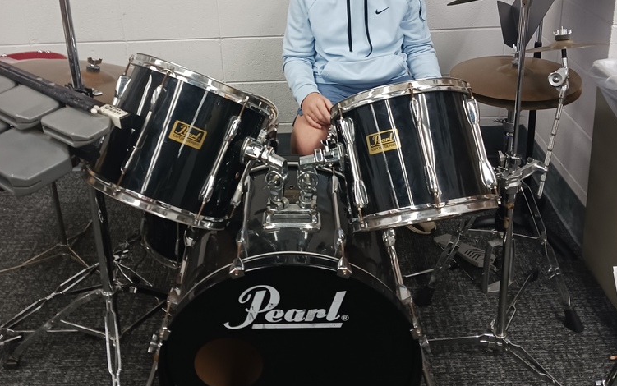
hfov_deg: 50.4
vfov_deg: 32.0
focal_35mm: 39
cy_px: 79
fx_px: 656
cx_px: 304
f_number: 1.8
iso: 250
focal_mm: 4
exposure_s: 1/30
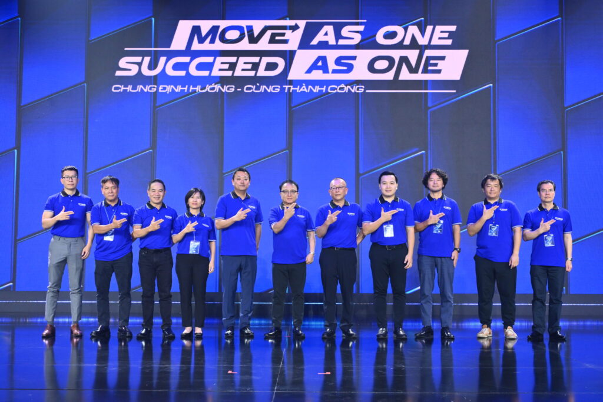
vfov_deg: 28.1
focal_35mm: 48
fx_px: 804
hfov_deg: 41.1
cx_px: 302
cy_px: 201
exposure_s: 1/400
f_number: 5
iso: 1600
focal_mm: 48
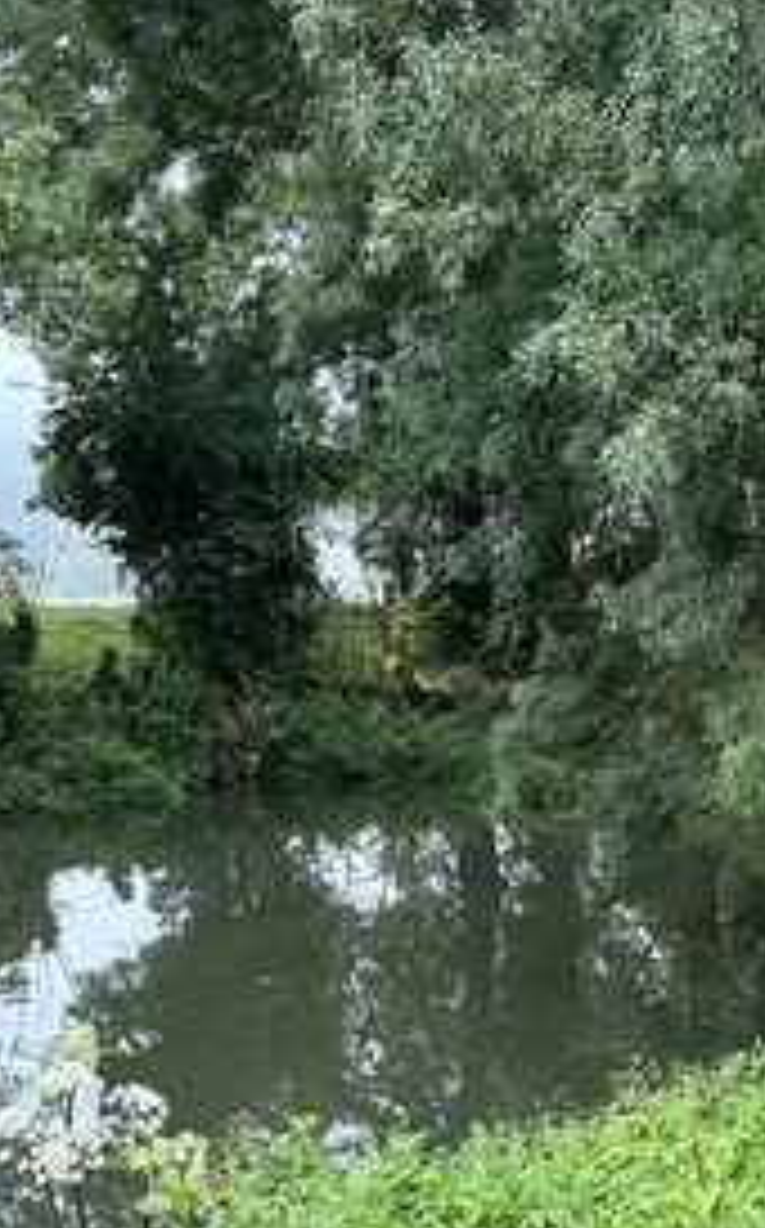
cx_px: 648
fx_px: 1873
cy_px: 963
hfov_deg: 22.7
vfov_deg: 35.3
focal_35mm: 56
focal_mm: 6.86
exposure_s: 1/114
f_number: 1.78
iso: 250
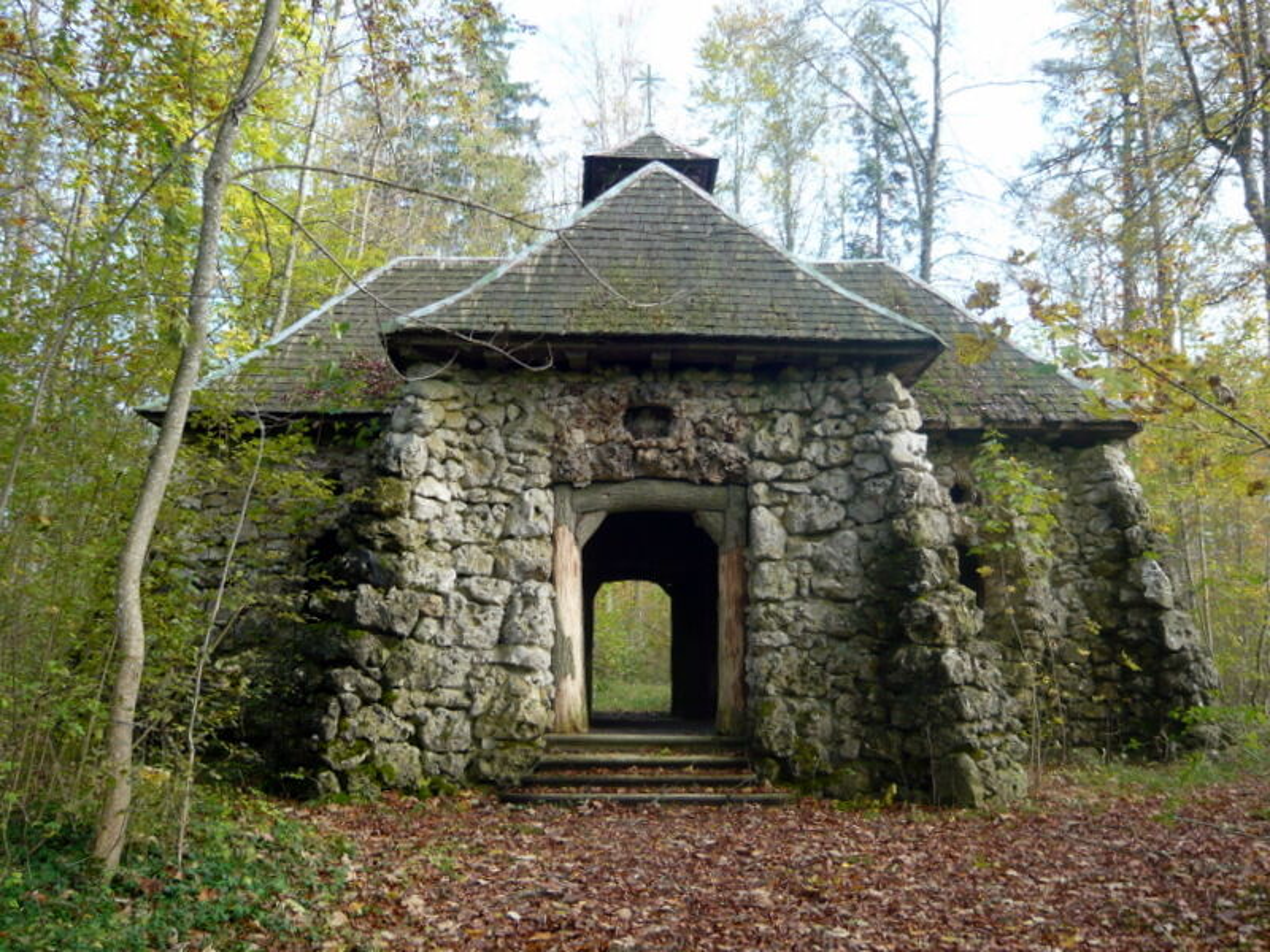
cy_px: 476
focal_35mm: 34
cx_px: 635
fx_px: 1247
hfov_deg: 54.0
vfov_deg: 41.8
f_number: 3.1
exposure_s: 1/100
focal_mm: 5.5
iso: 100
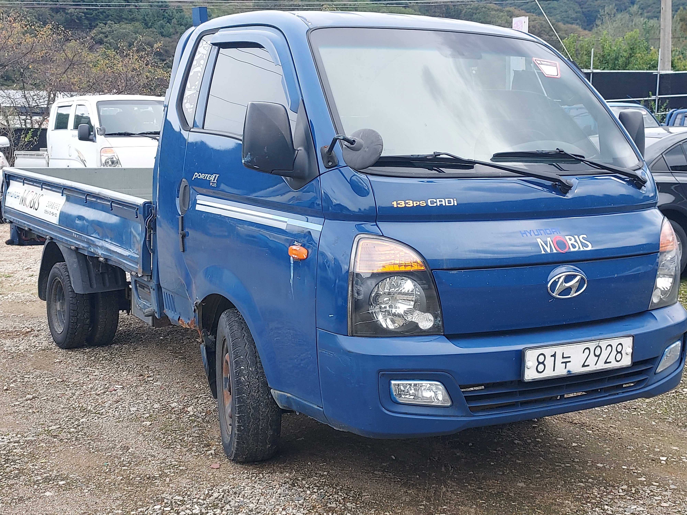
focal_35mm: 24
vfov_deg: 56.8
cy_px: 258
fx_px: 476
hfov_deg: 71.6
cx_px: 344
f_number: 1.8
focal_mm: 4.6
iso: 40
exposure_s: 1/173
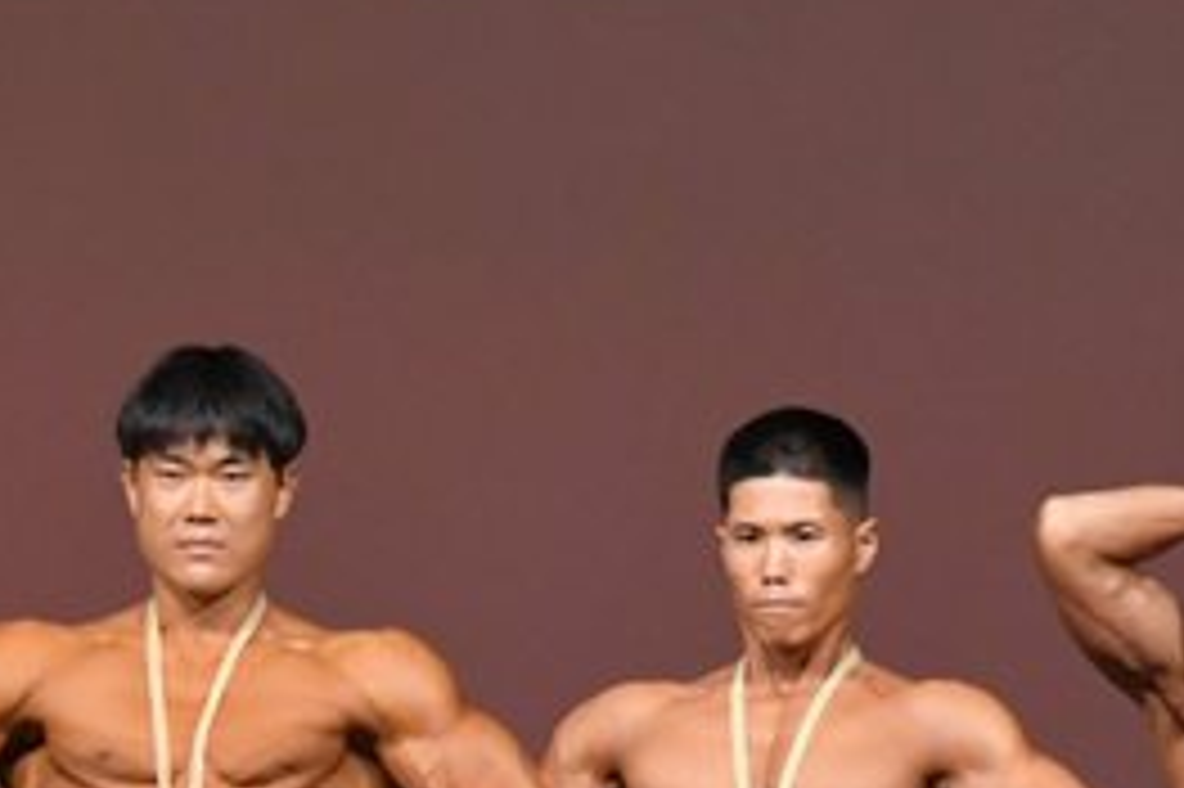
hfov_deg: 2.6
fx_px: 26195
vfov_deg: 1.7
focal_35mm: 797
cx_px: -7
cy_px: 1103
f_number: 5.6
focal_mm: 180
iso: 4000
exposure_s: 1/400
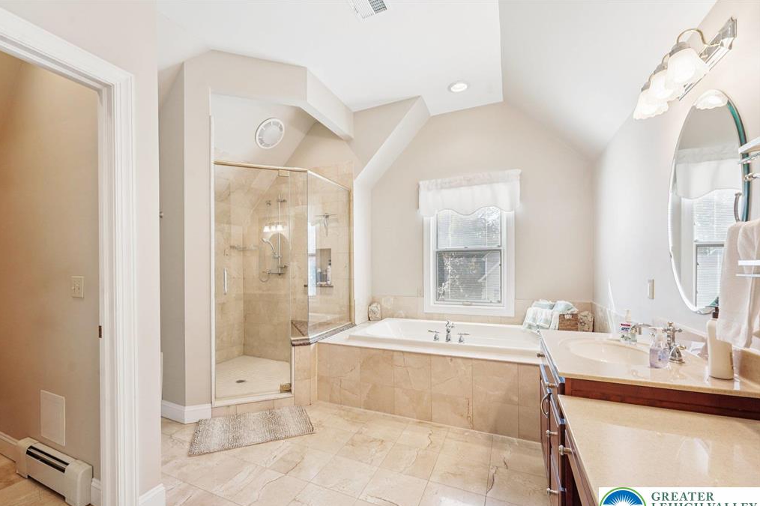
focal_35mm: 15
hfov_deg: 100.3
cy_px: 269
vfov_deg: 77.2
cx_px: 355
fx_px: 316
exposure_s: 1/30
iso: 500
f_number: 8
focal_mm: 14
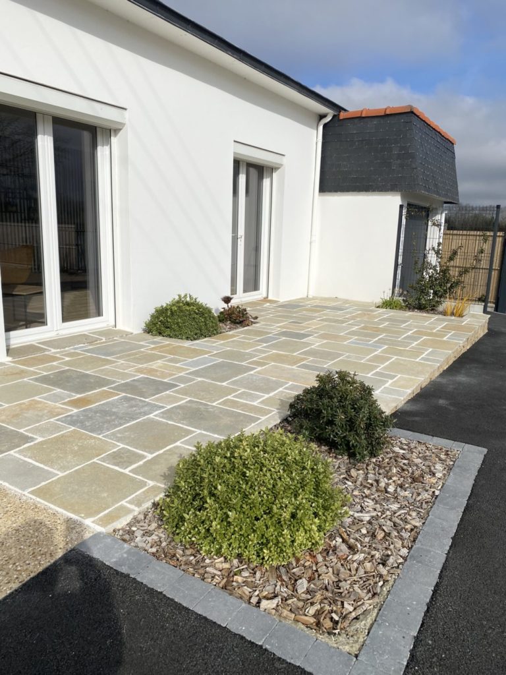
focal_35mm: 26
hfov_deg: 53.1
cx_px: 253
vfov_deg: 67.3
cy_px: 338
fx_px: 507
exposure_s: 1/8850
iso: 32
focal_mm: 4.25
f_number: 1.8
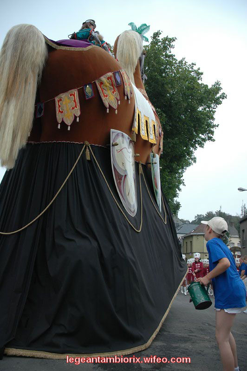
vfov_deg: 67.4
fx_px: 278
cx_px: 124
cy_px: 186
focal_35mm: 27
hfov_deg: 47.9
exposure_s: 1/1250
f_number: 3.5
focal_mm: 18
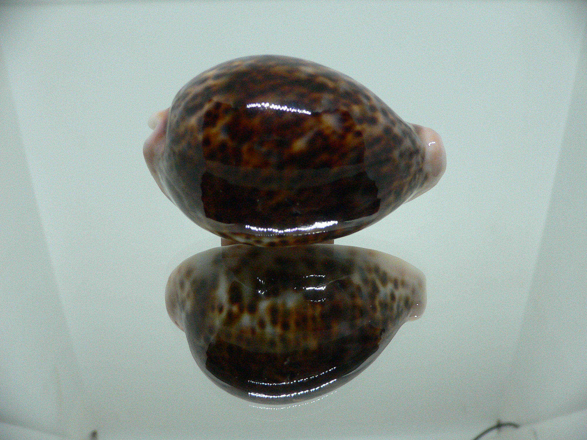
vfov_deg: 40.7
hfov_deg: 52.6
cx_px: 294
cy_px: 220
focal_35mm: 35
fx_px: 594
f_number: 2.8
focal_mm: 4.6
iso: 200
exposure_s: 1/60
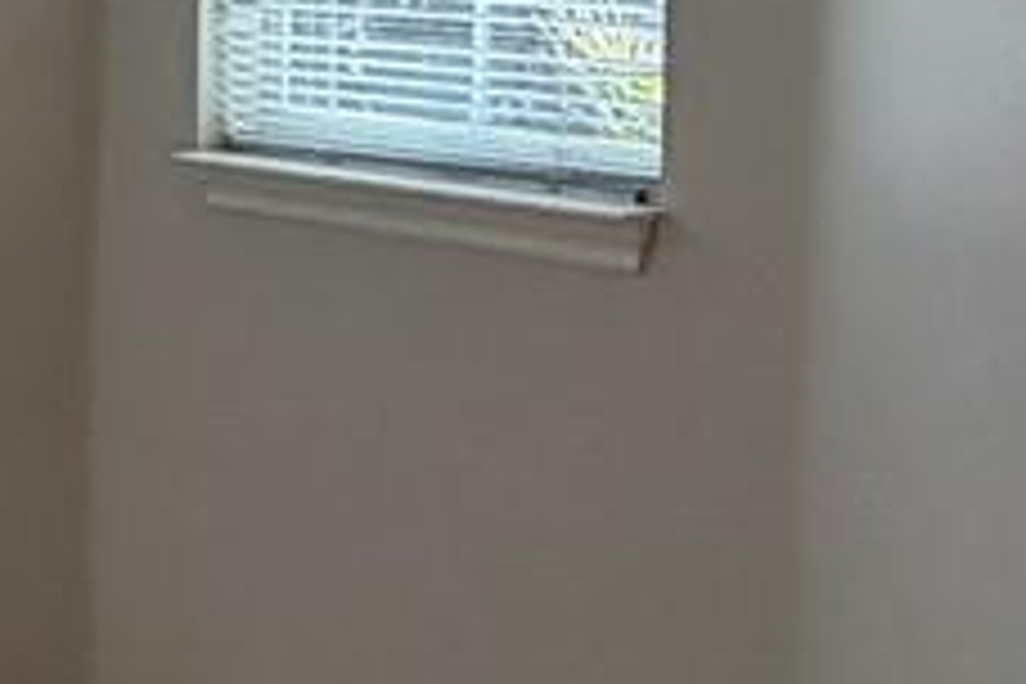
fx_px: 2907
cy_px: -68
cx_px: -1017
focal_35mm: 102
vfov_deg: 13.2
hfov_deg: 15.8
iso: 80
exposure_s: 1/120
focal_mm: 2.22
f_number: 2.2
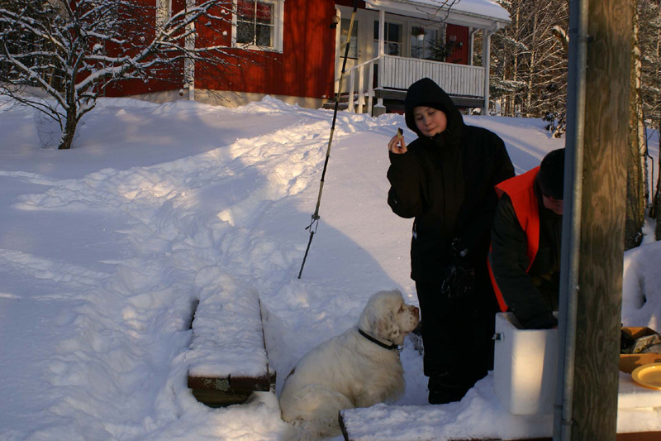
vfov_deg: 31.9
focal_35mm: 42
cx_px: 330
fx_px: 771
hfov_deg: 46.4
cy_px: 220
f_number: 7.1
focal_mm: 28
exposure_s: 1/125
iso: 100
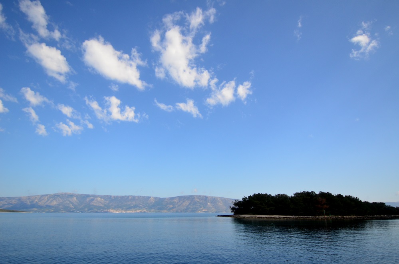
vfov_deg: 59.2
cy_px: 132
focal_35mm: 21
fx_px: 232
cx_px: 200
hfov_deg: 81.3
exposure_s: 1/4000
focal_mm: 14
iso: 400
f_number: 4
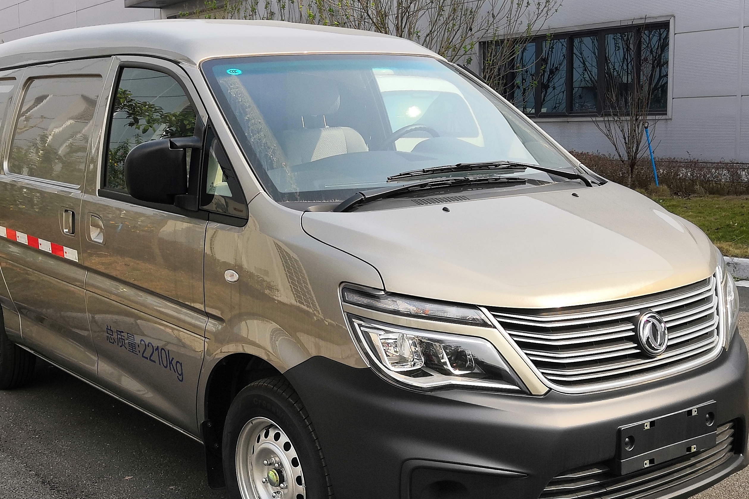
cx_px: 330
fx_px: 687
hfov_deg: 57.1
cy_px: 294
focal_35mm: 33
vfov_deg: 39.8
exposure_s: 1/959
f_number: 1.8
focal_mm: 3.95
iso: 50
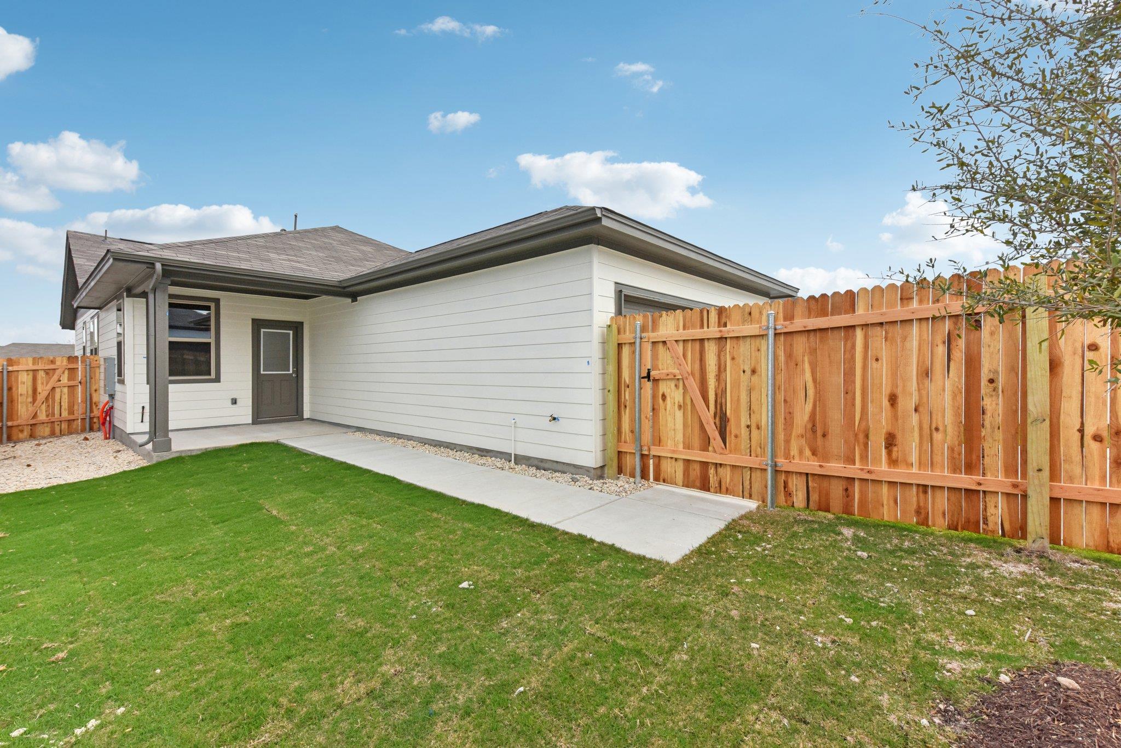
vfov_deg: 81.2
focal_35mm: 14
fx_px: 436
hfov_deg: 104.2
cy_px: 374
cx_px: 560
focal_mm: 14
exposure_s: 1/1000
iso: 400
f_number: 8
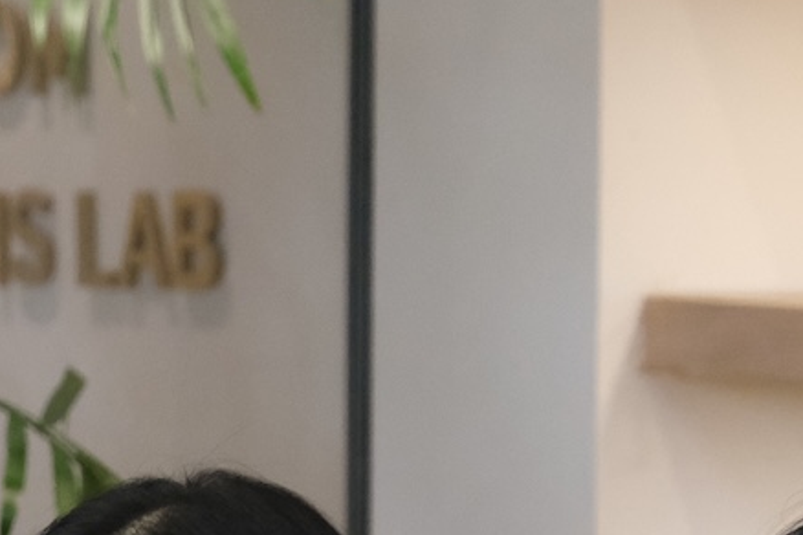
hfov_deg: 6.0
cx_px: -70
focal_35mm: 341
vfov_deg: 4.0
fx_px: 7606
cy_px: 962
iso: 5000
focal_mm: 55
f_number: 5
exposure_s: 1/250
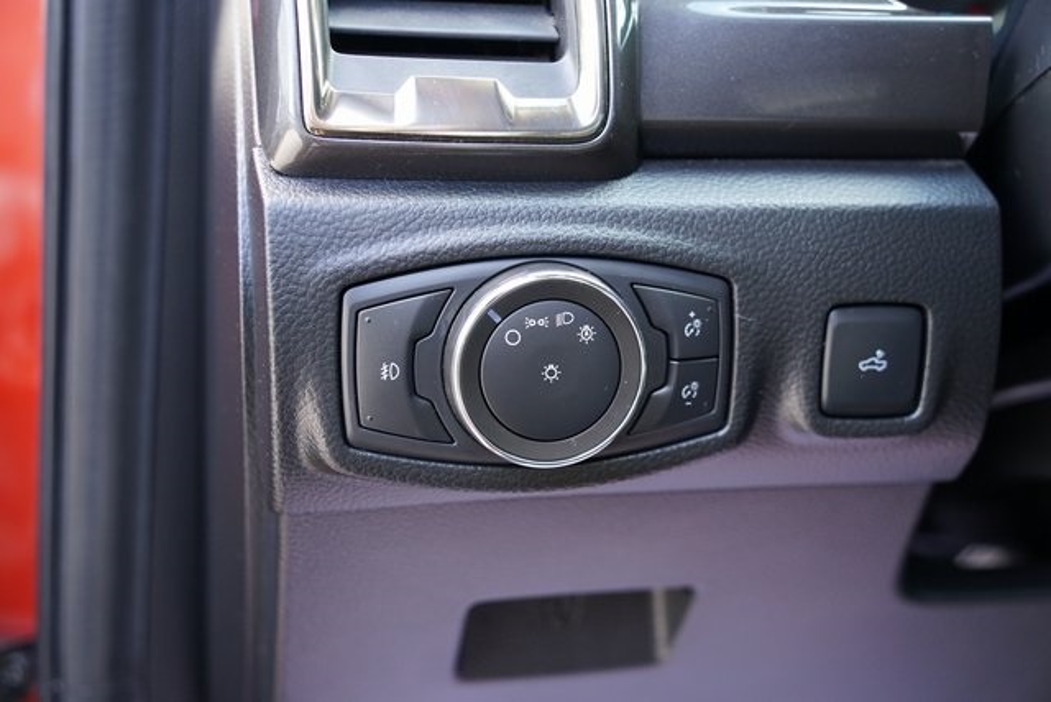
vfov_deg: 33.4
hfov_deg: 48.4
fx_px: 1168
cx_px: 526
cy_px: 351
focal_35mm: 40
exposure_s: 1/60
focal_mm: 40
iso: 800
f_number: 4
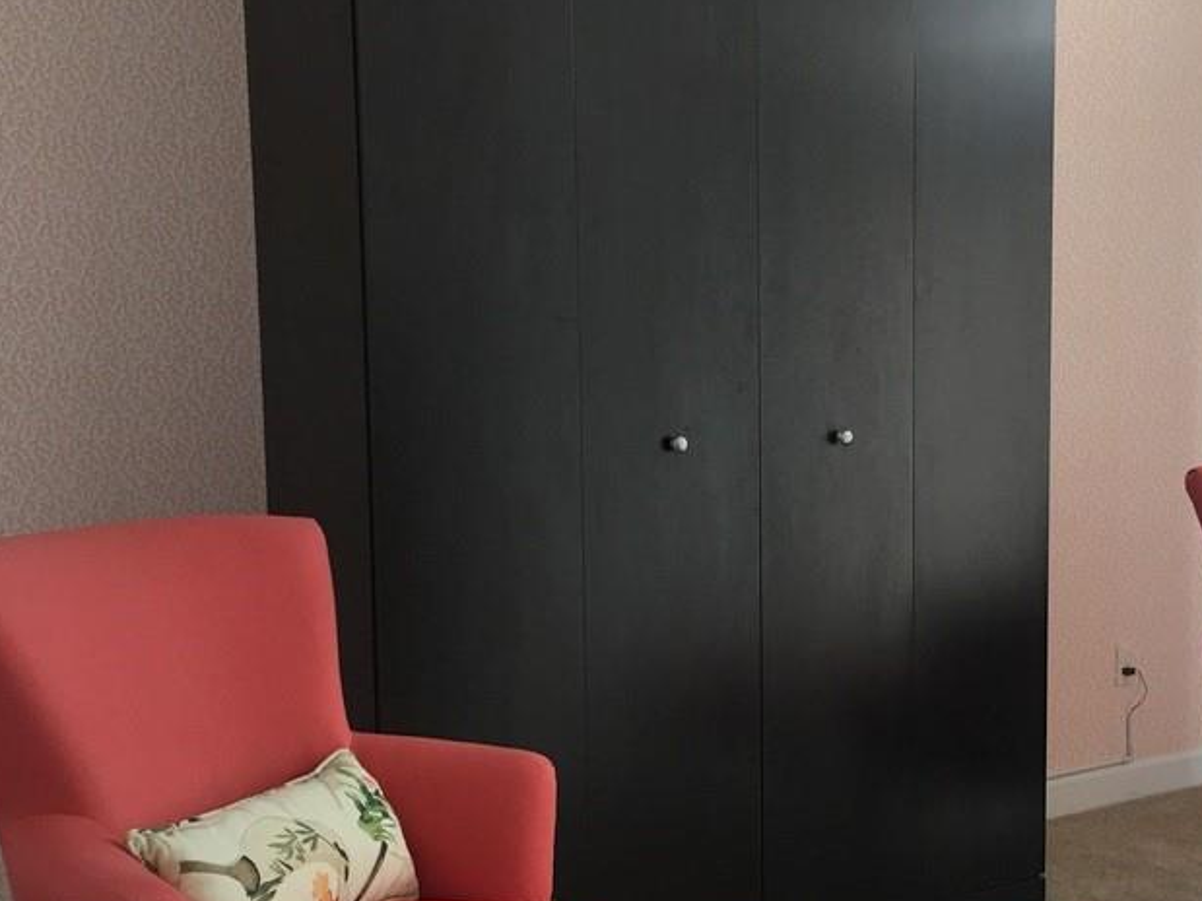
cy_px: 550
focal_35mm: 48
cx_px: 856
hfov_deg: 38.9
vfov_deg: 30.2
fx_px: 1666
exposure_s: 1/15
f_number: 2.2
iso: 32
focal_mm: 4.15
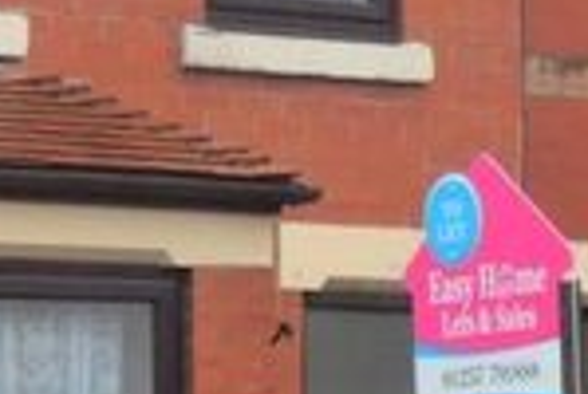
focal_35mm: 190
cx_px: 272
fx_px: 3110
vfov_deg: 7.3
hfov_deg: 10.8
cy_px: 199
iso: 160
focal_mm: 7.1
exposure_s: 1/80
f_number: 3.6
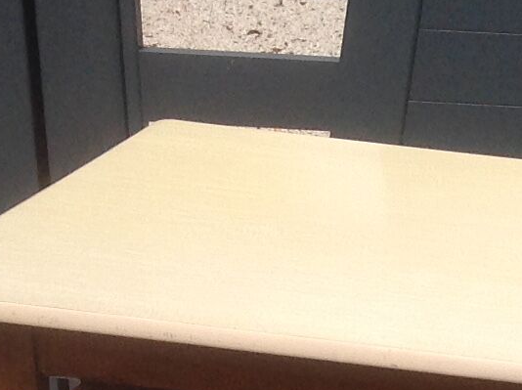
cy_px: 848
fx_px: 2560
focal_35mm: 170
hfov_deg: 11.3
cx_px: 727
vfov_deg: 8.2
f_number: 2.4
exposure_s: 1/2519
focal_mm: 4.28
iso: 50
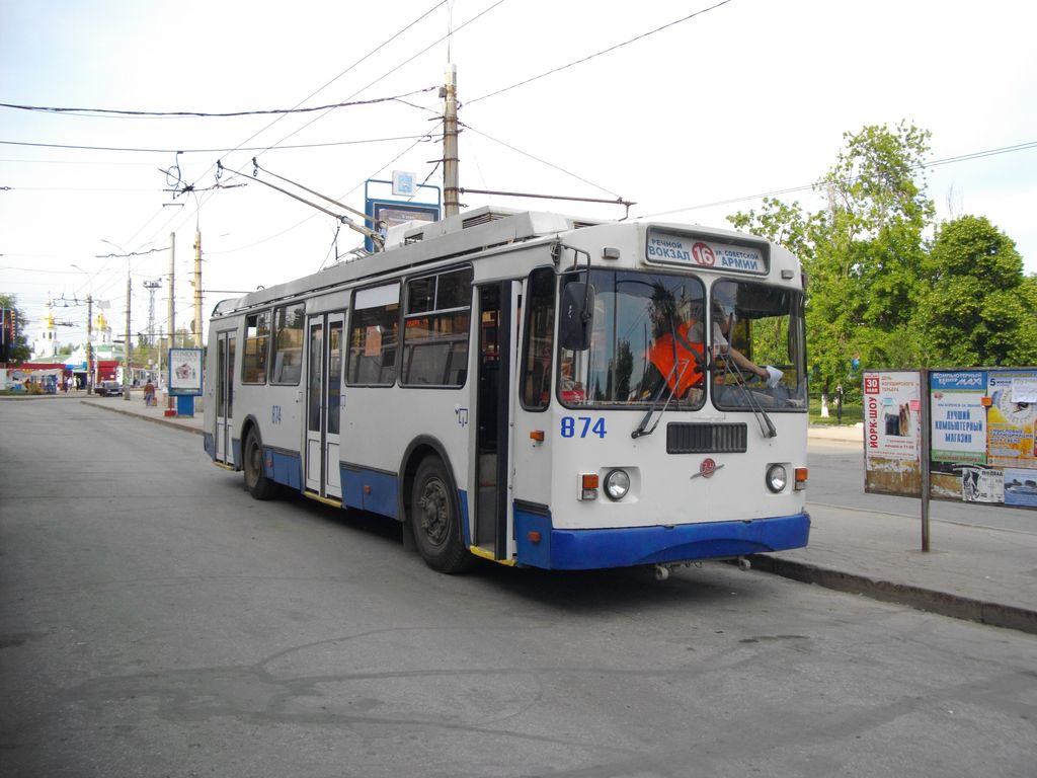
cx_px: 518
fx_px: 929
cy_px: 389
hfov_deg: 58.4
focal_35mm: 31
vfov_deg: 45.4
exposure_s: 1/60
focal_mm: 5.7
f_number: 8.8
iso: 100
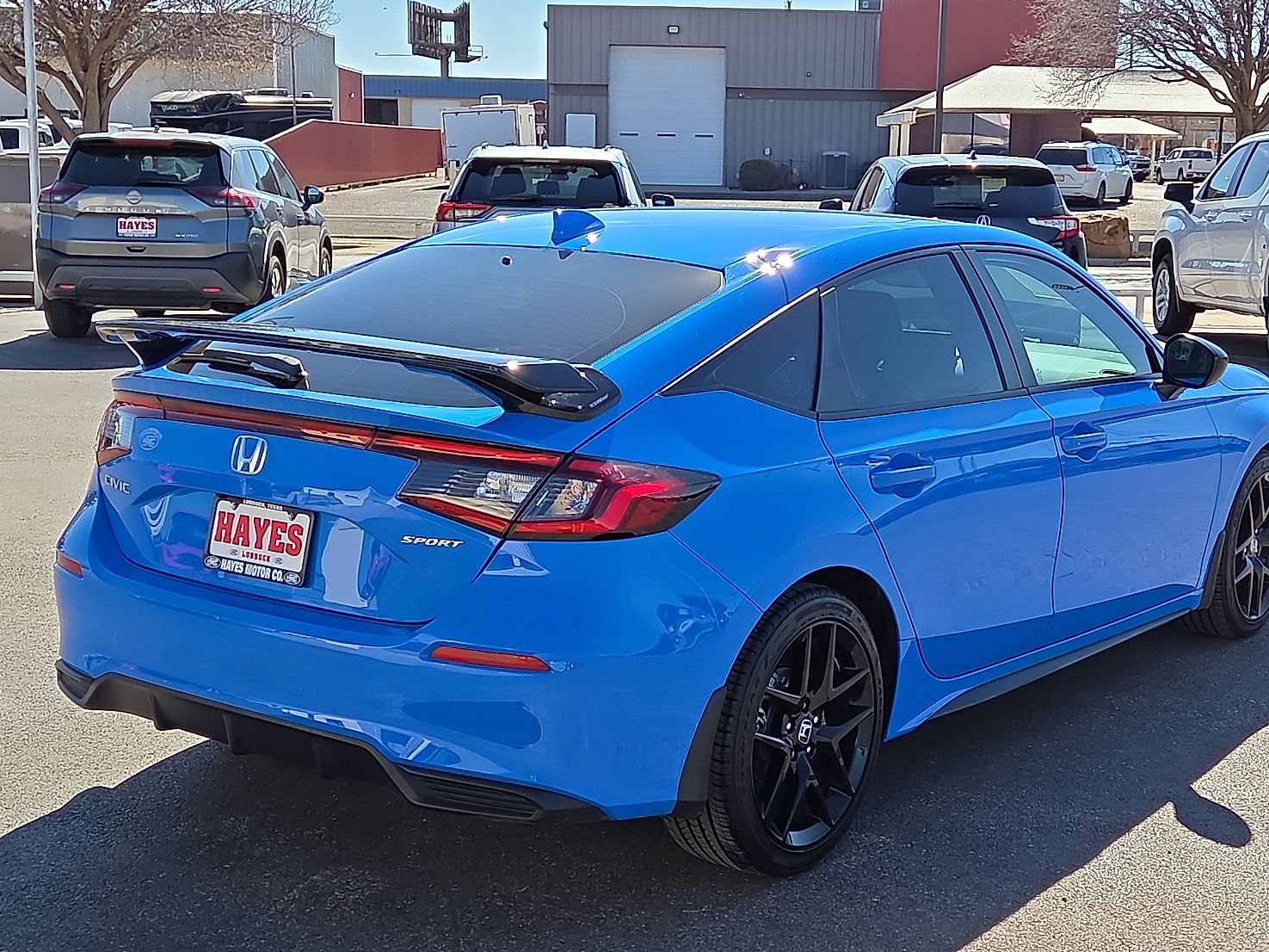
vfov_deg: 28.5
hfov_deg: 37.5
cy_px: 512
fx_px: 1869
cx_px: 682
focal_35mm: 51
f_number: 1.8
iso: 25
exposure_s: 1/1250
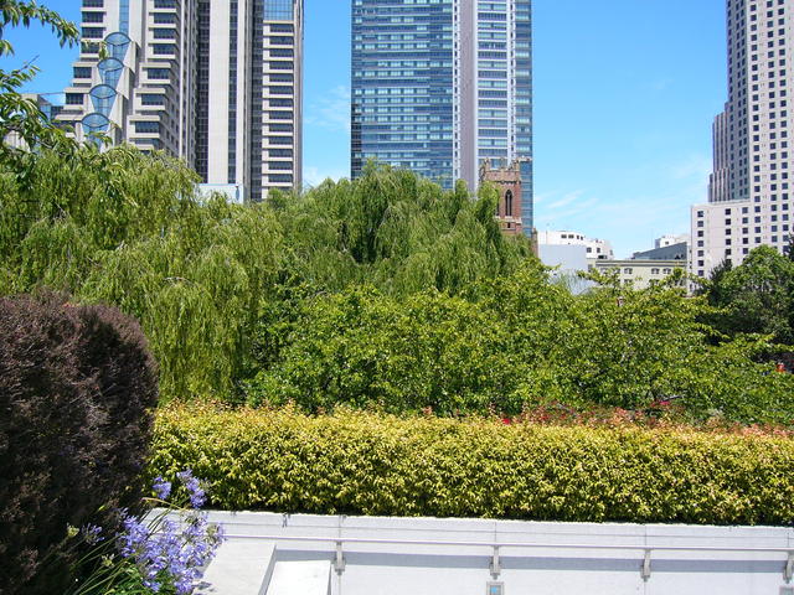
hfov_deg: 52.6
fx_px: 803
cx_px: 397
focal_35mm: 35
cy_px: 298
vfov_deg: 40.7
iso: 50
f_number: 8
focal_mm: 5.8
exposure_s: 1/100
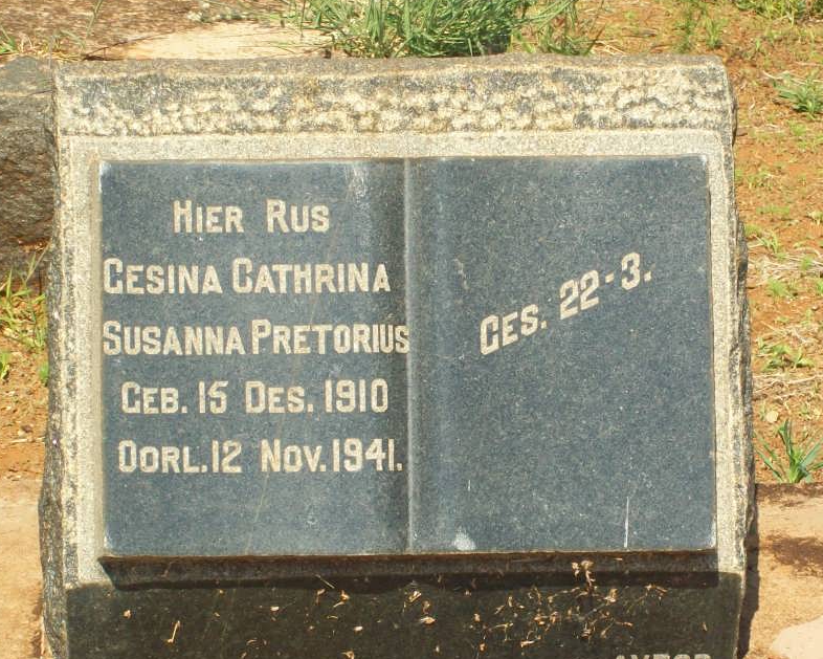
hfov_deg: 12.0
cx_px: 446
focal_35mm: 161
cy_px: 390
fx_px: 3922
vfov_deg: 9.6
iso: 64
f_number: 4.8
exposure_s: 1/320
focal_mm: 18
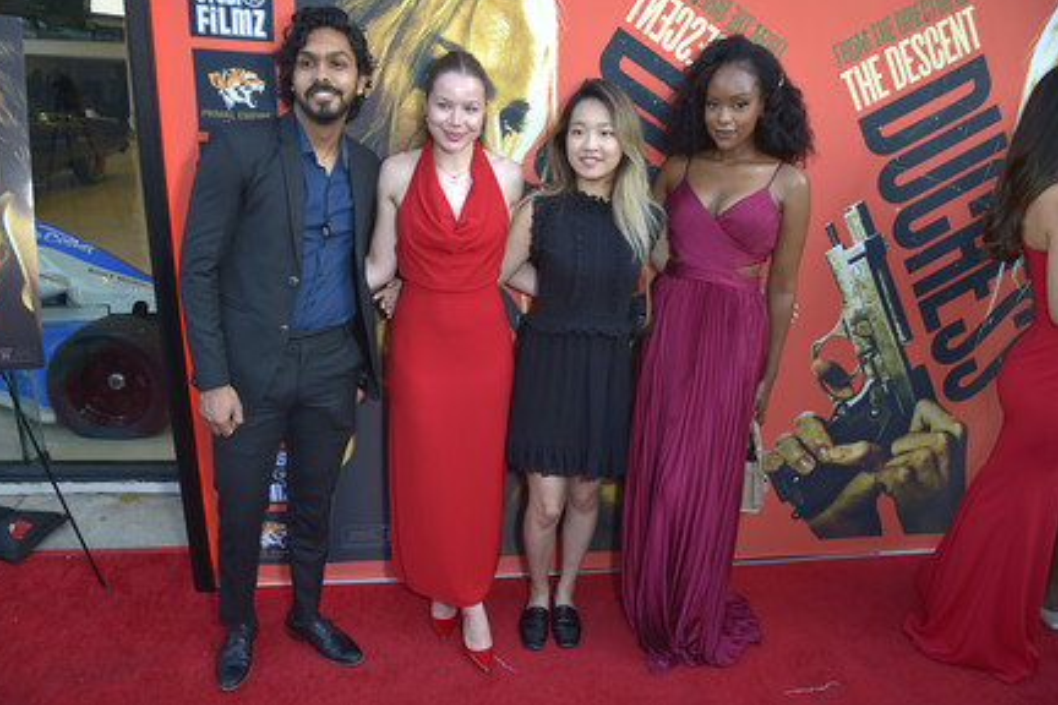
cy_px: 345
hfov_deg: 71.5
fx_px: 735
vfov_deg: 51.3
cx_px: 517
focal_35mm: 25
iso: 250
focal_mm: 24
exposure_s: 1/200
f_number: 6.3
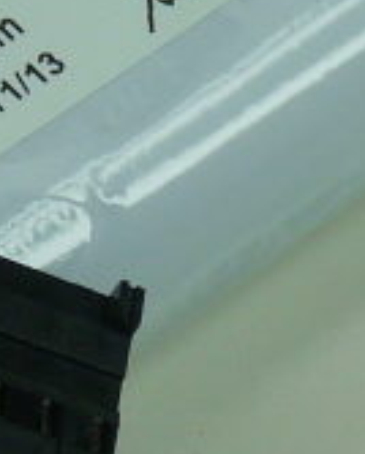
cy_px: 264
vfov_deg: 2.8
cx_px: -229
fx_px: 9368
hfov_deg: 2.2
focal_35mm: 695
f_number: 3.6
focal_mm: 18.7
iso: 100
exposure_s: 1/80
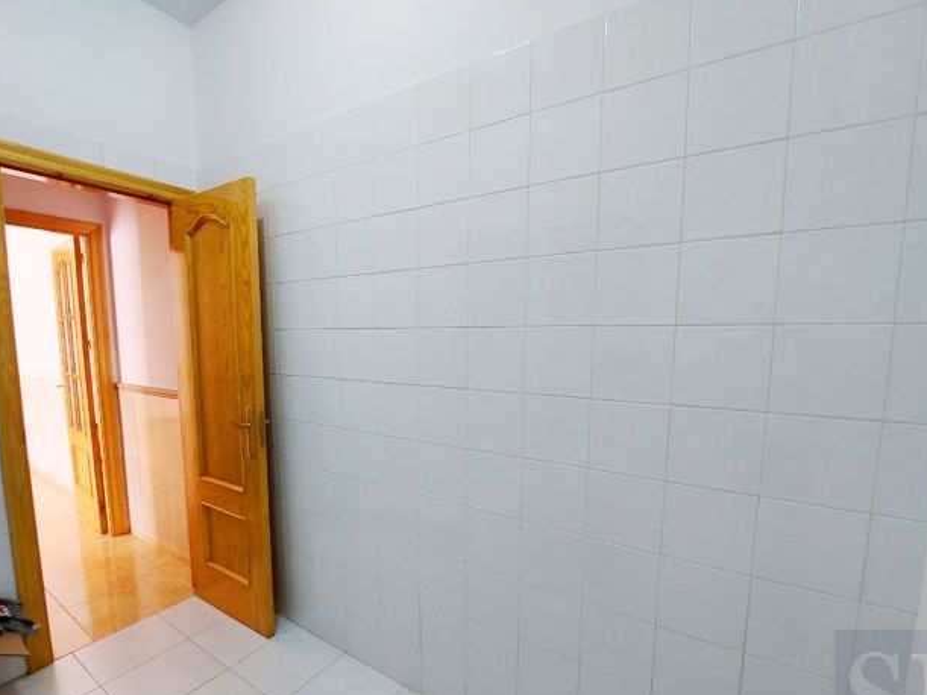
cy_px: 387
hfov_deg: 98.2
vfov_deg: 81.4
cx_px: 457
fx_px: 402
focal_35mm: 15
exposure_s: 1/50
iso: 160
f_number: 2.2
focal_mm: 1.74
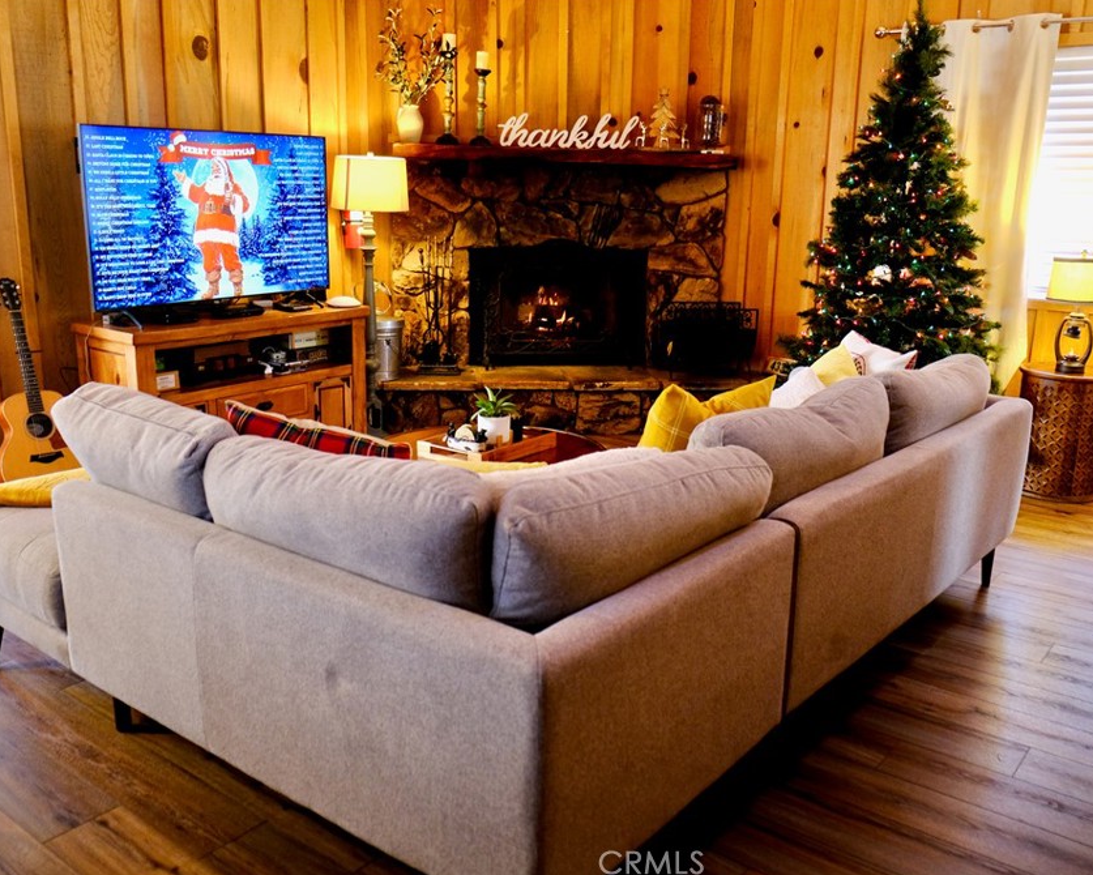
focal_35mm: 31
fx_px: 1003
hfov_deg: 57.2
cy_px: 436
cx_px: 538
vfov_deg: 47.1
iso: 800
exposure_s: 1/20
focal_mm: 18
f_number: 2.8
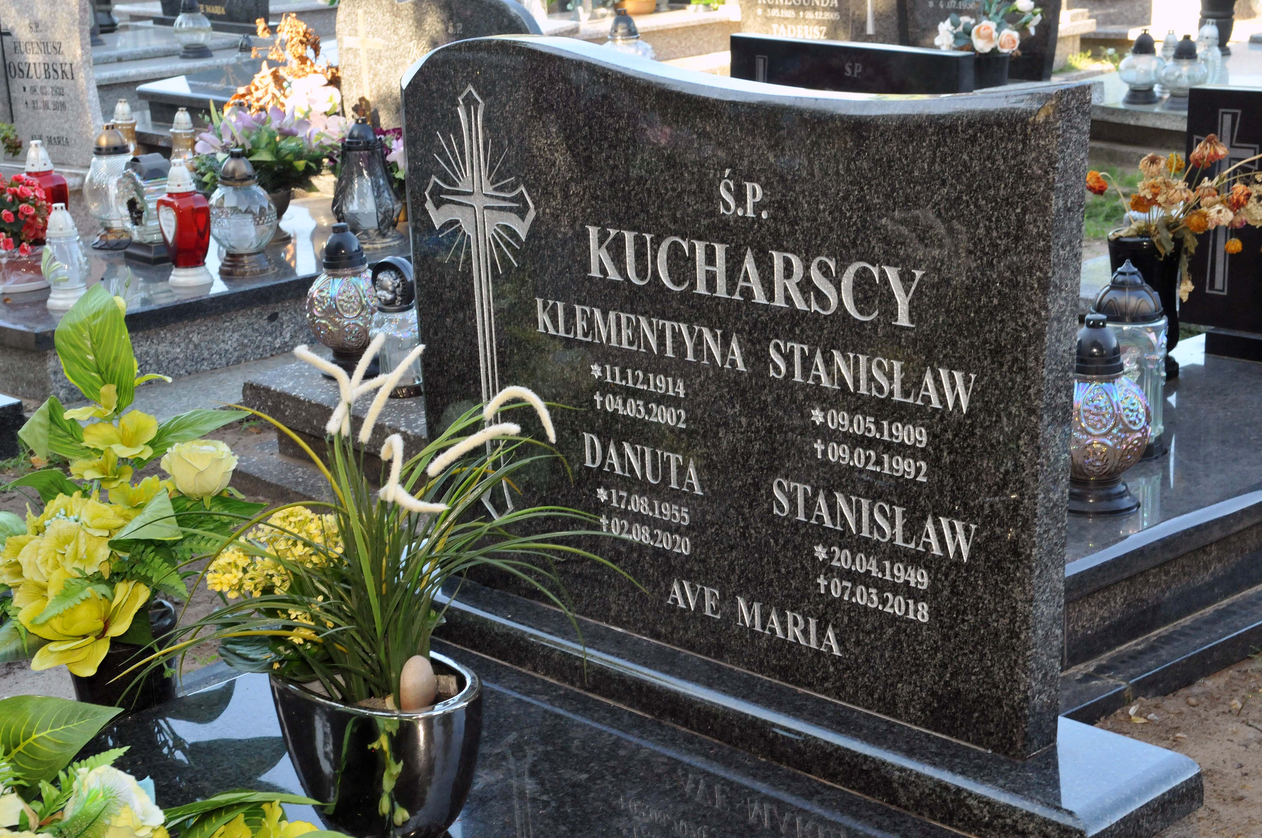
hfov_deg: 33.4
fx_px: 2101
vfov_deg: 22.6
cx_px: 631
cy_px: 419
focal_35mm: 60
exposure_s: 1/100
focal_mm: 40
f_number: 10
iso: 1000
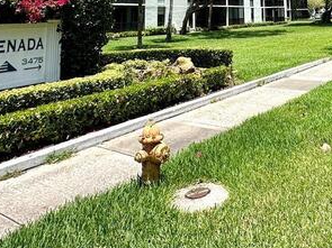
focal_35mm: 38
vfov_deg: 31.8
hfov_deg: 46.9
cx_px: 255
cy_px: -45
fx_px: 364
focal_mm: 2.22
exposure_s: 1/1261
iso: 50
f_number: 2.2
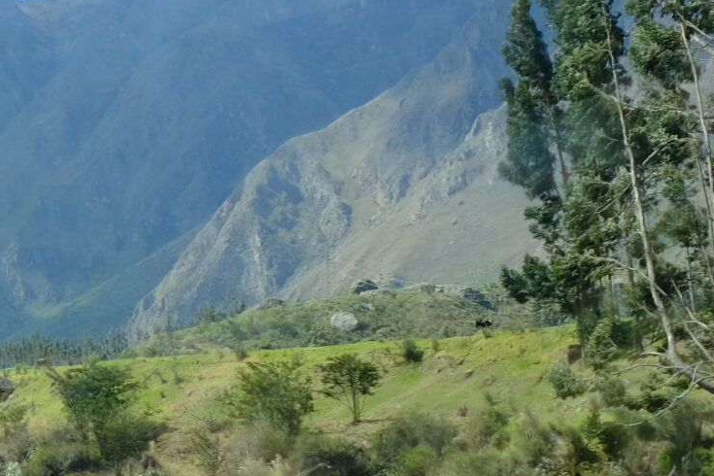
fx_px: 1864
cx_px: -453
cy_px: 312
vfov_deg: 14.5
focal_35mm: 94
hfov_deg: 18.4
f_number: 5.6
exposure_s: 1/400
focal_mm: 18
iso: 400
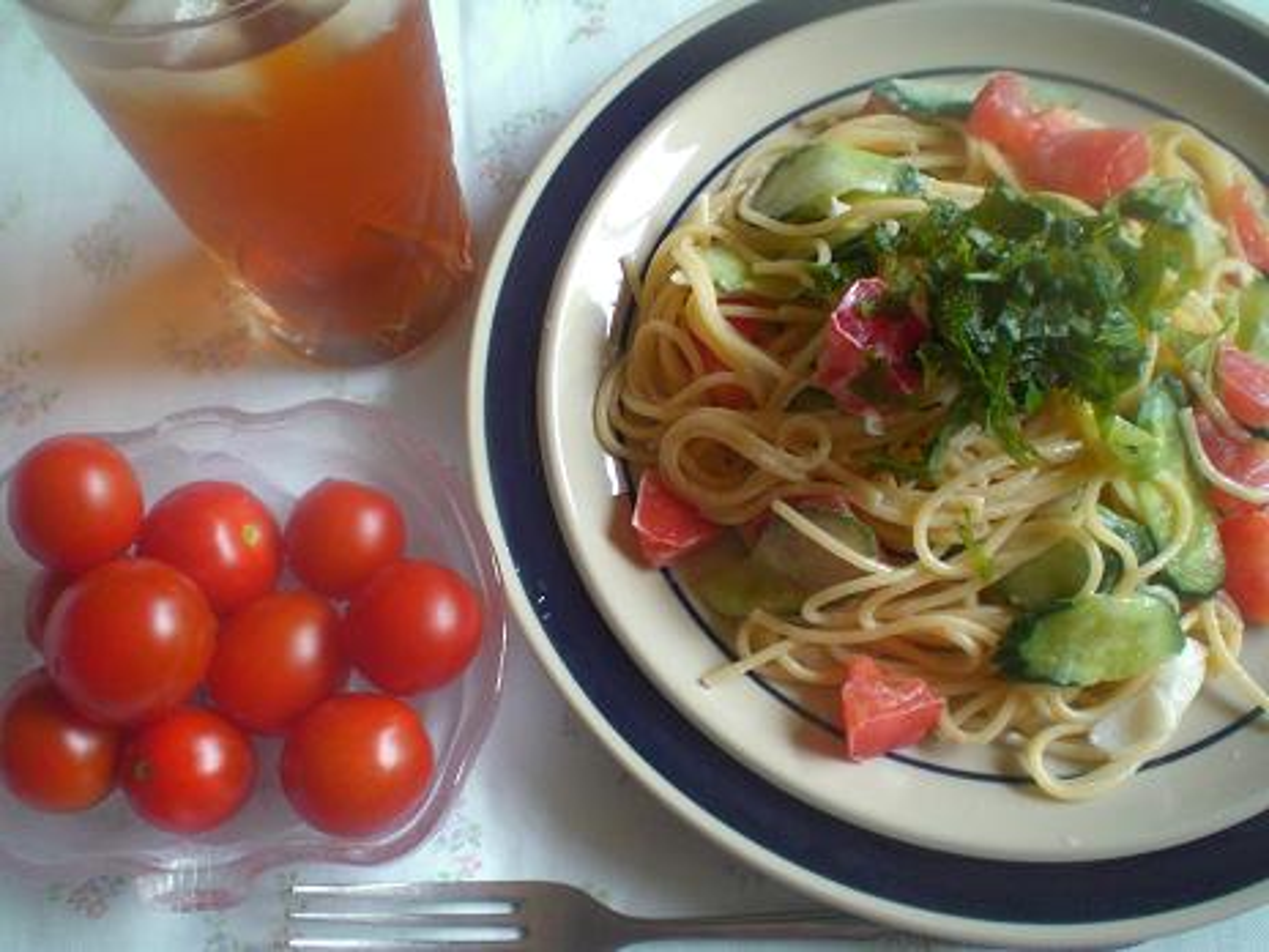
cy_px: 476
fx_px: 1393
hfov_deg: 49.0
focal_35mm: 38
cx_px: 634
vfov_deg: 37.7
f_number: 3.1
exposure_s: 1/80
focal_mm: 6.3
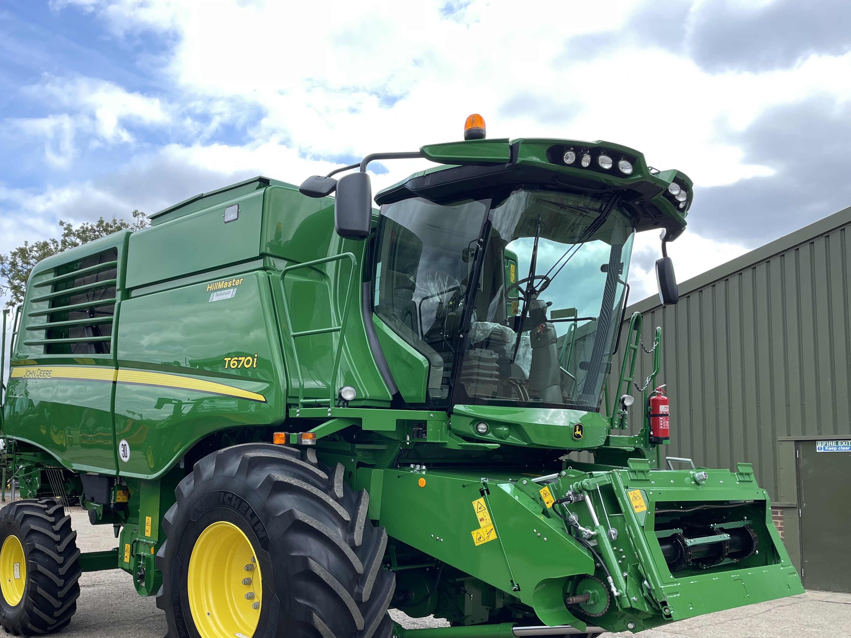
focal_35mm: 33
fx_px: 811
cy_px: 394
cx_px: 320
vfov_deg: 42.7
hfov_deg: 54.7
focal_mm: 4.2
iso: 32
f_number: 1.6
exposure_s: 1/690
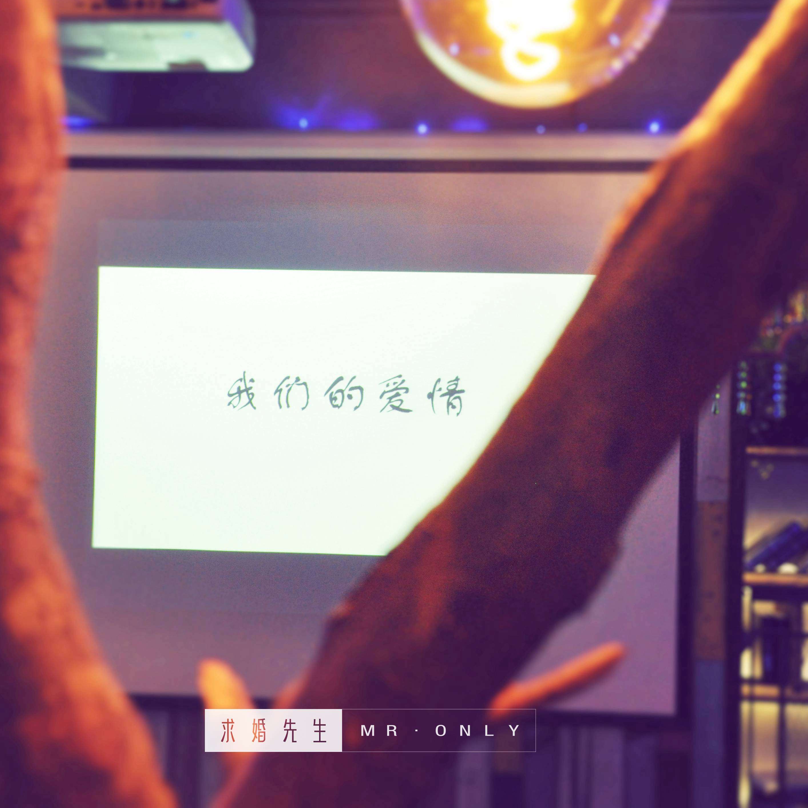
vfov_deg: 29.6
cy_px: 401
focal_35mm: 58
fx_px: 1532
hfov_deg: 29.5
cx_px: 371
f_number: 8
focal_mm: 30
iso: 800
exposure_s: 1/20
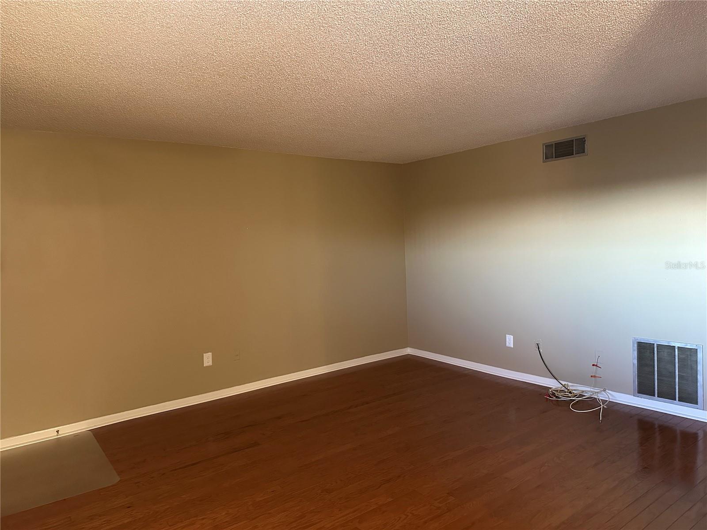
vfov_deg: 56.8
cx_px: 354
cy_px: 265
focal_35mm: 24
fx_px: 490
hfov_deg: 71.6
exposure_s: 1/40
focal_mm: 6.86
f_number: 1.78
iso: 640
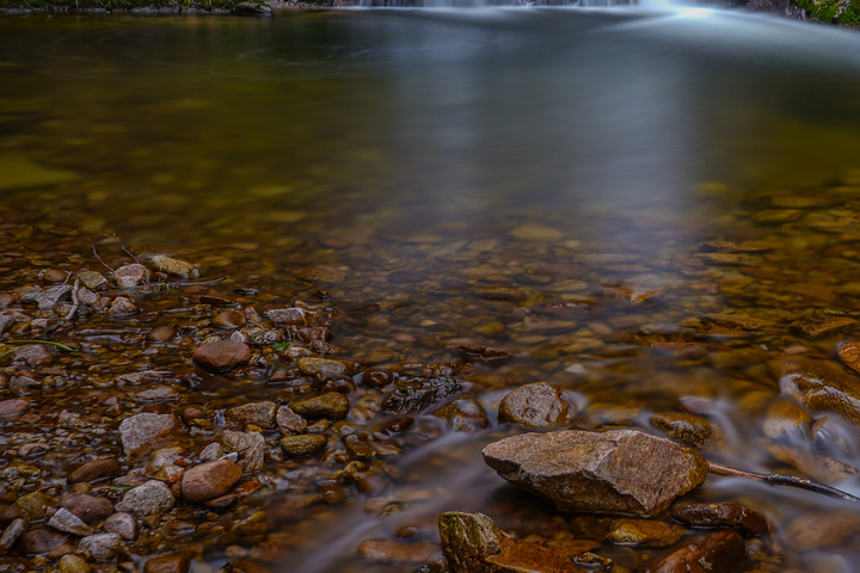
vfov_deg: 21.4
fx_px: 1505
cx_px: 731
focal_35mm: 63
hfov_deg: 30.8
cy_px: 135
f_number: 5
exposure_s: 30
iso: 50
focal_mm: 28
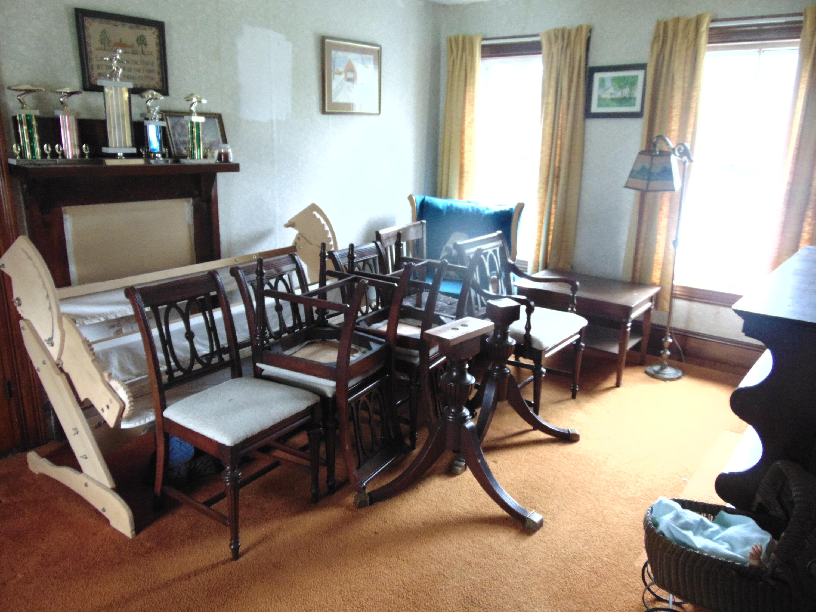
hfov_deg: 69.4
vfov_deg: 54.9
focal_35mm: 25
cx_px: 408
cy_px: 306
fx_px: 589
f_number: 3
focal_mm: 4.5
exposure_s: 1/25
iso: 400
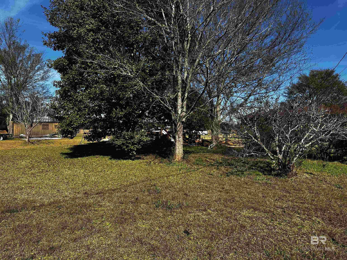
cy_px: 130
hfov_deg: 71.6
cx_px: 174
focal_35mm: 24
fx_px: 241
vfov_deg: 56.8
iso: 80
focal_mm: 6.86
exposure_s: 1/3155
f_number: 1.78
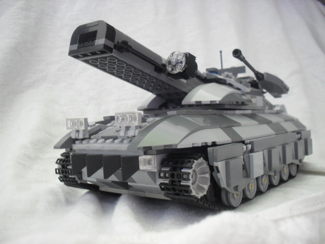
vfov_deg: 40.7
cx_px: 162
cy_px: 122
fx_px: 329
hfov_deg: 52.6
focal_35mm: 35
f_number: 3.2
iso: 200
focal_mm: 6.3
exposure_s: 1/1.43
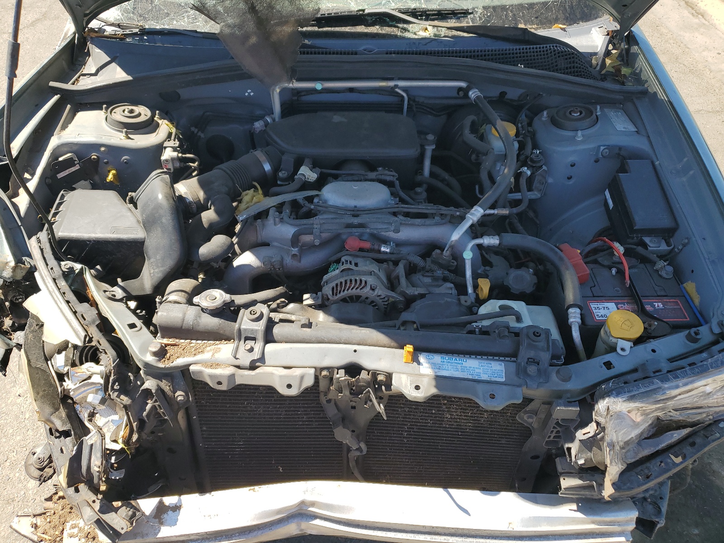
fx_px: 544
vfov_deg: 53.1
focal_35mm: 26
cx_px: 362
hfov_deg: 67.3
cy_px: 272
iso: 50
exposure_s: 1/1111
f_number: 1.5
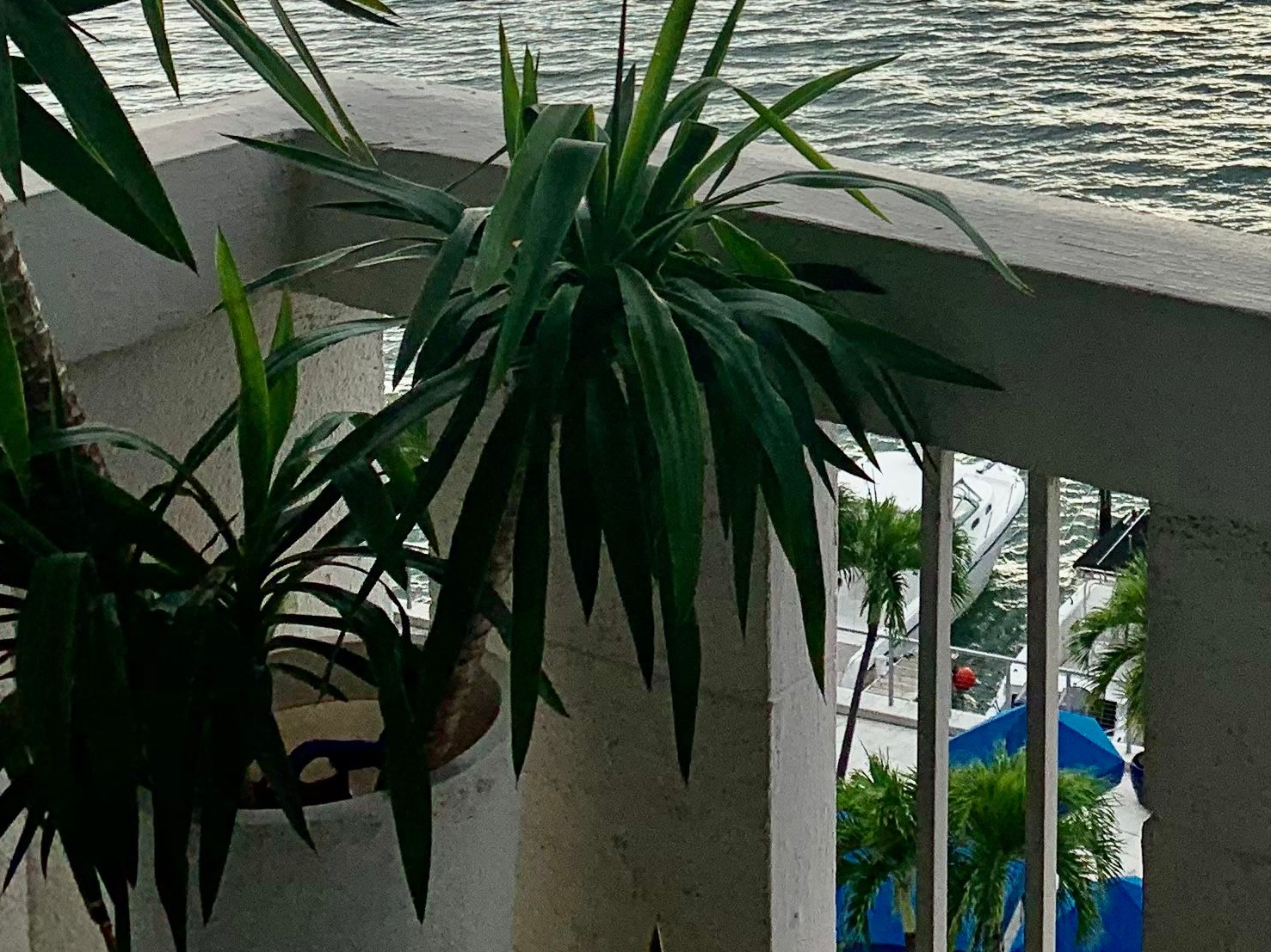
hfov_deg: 25.7
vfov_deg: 19.4
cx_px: 1342
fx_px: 2606
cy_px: -211
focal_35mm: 71
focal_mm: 4.25
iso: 25
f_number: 1.8
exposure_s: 1/3185
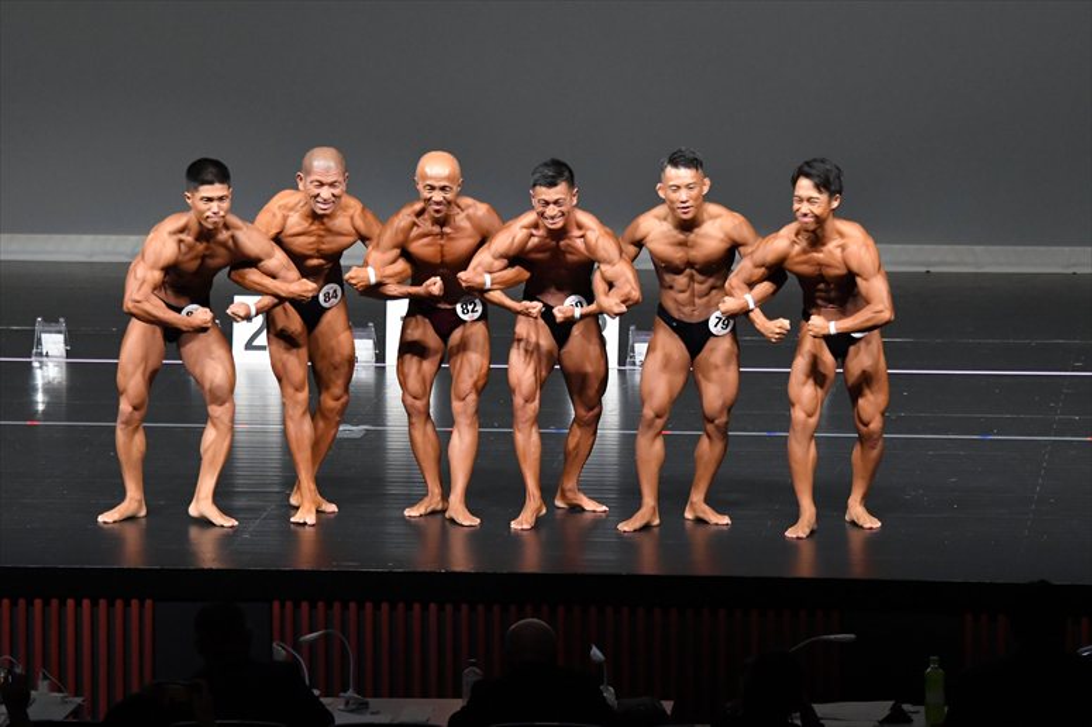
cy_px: 364
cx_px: 546
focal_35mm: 225
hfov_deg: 9.2
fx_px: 6822
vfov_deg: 6.1
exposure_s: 1/400
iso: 5000
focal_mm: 150
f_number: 5.6
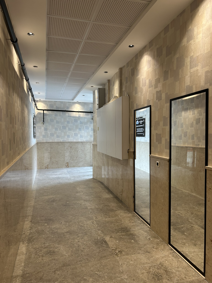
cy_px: 142
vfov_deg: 67.3
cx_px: 106
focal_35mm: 26
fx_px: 212
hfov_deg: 53.1
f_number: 1.5
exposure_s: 1/50
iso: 80
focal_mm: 5.7
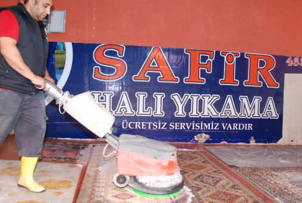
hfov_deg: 55.4
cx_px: 177
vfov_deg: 39.1
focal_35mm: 34
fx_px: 286
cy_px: 101
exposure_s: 1/60
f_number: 7.1
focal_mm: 18
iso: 1000
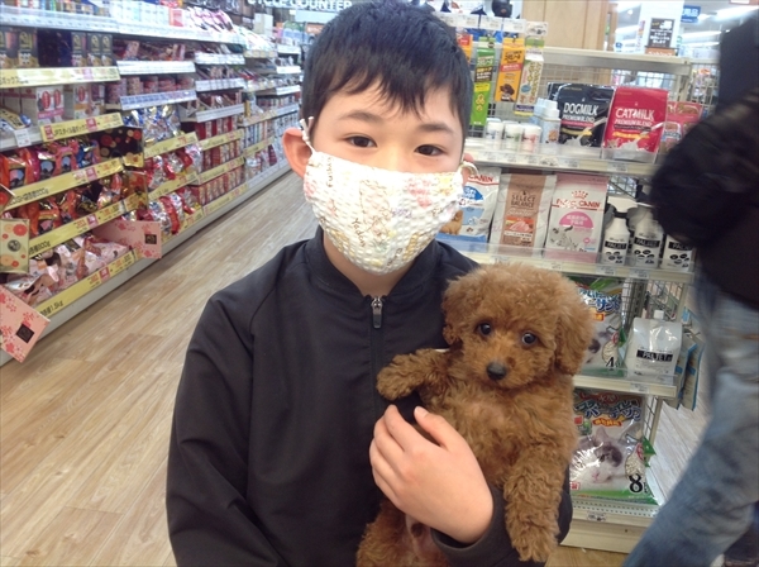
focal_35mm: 35
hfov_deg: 52.7
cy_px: 284
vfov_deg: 40.6
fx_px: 766
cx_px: 380
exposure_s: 1/20
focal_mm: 4.28
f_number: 2.4
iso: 64
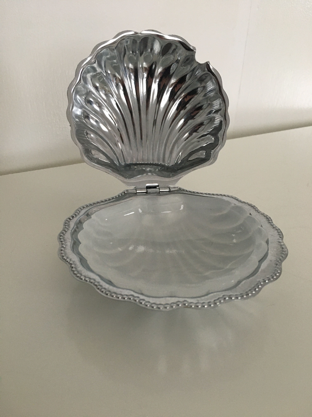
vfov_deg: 61.7
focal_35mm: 29
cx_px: 156
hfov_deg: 48.2
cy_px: 208
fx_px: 349
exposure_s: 1/33
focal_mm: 4.15
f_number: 2.2
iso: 200
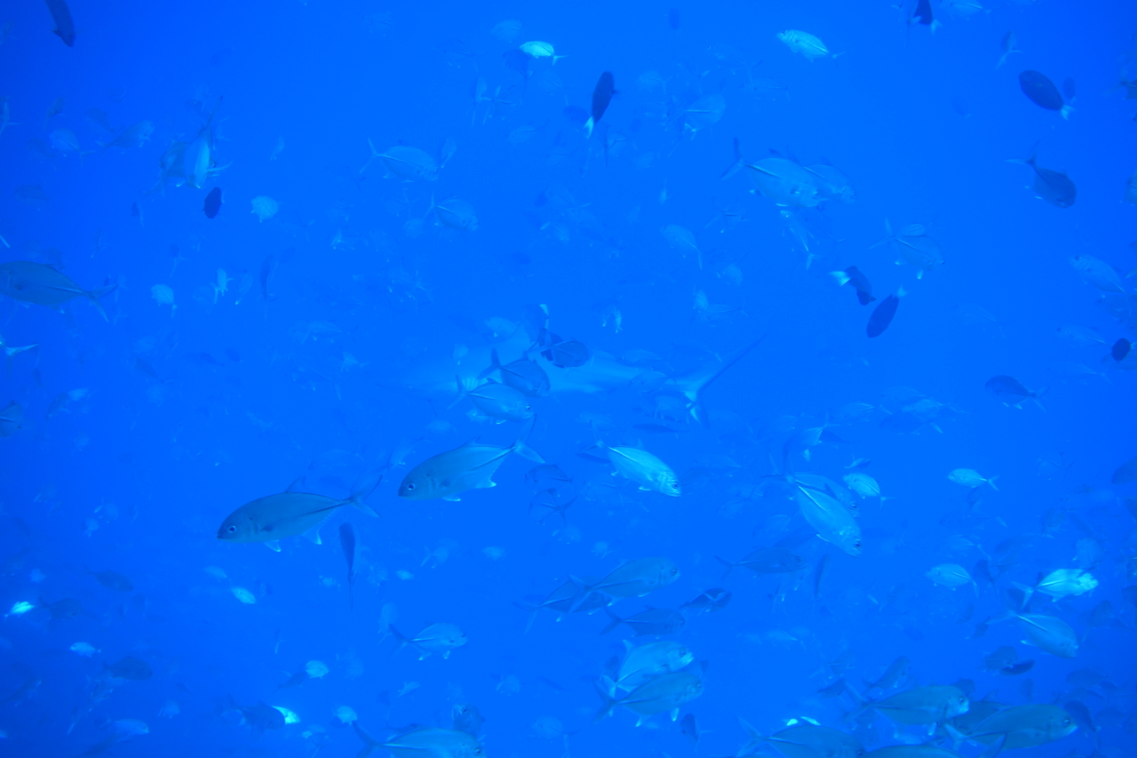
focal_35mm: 69
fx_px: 2179
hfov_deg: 29.2
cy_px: 379
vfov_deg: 19.7
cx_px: 568
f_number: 4
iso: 125
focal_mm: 25.26
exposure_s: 1/80
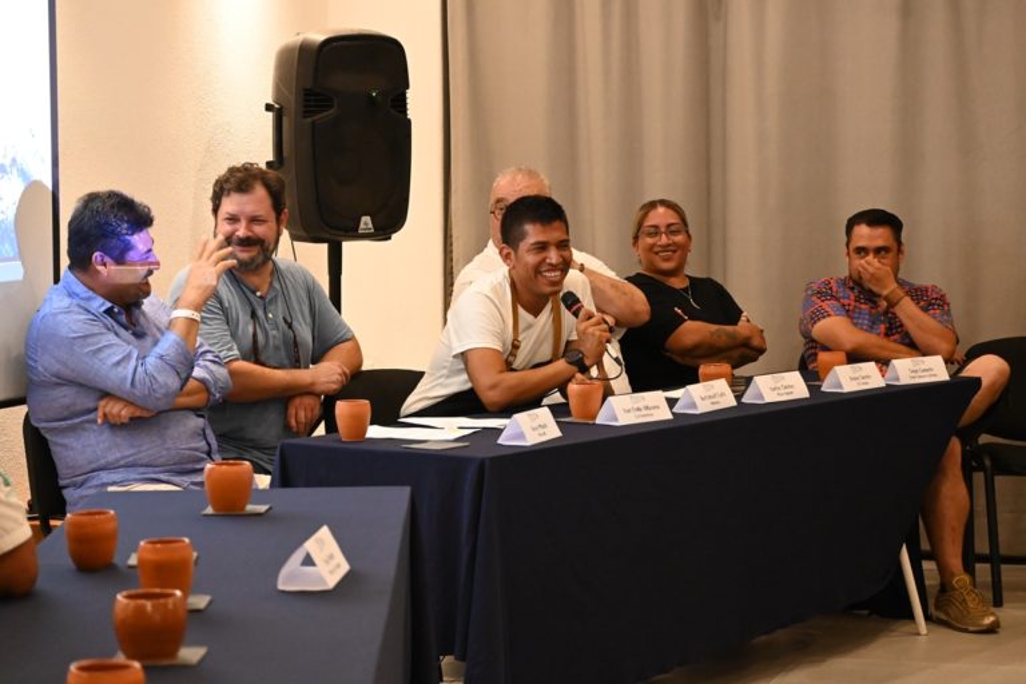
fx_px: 2736
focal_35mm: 96
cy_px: 342
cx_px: 513
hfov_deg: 21.2
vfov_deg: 14.3
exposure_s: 1/60
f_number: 4.8
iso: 5600
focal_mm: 64
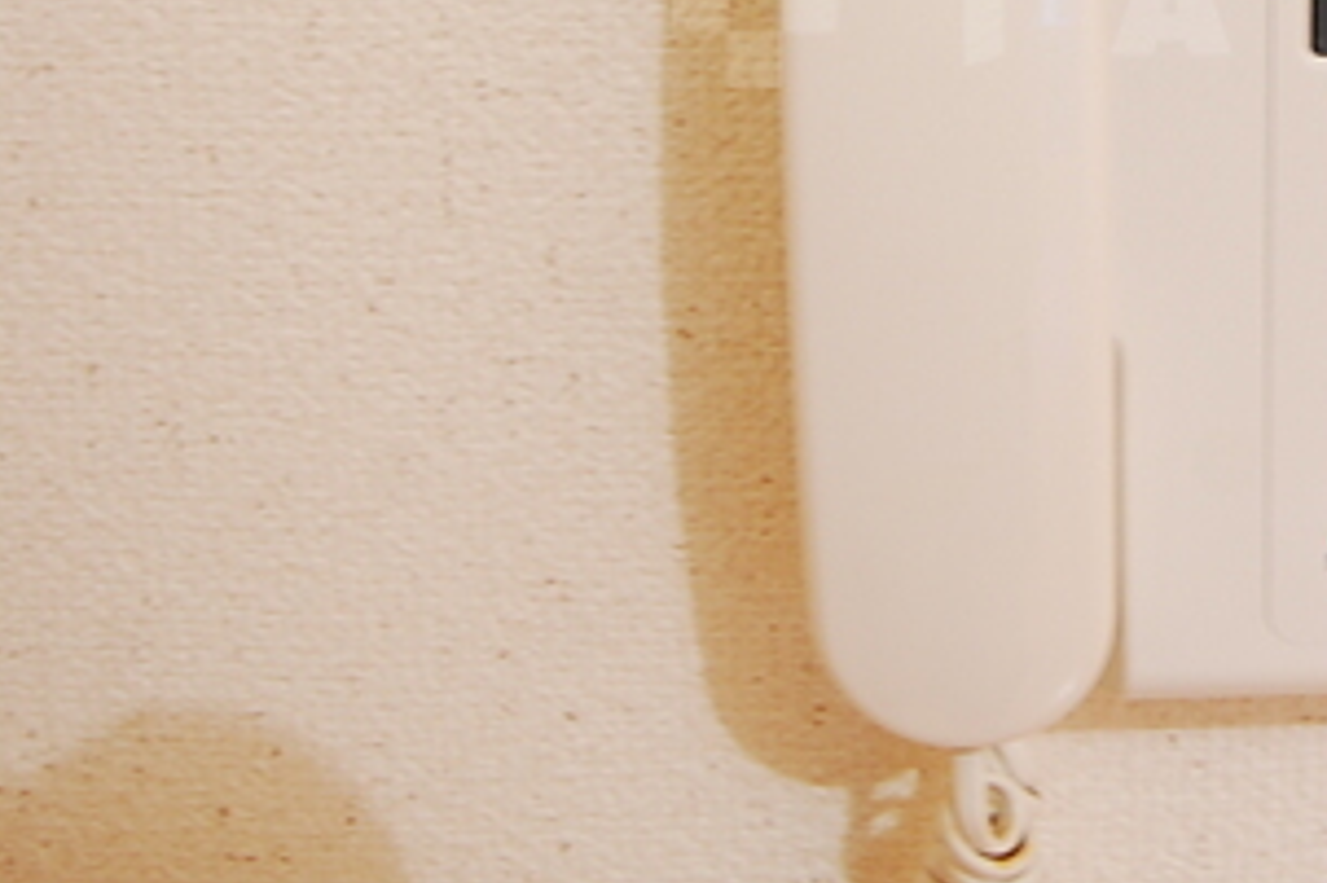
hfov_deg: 26.2
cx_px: 1331
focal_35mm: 73
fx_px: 2691
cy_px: 4
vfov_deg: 18.2
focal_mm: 23
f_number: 4.5
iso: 400
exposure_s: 1/6
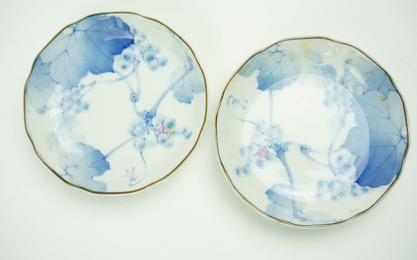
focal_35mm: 39
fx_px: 438
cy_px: 128
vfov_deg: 33.2
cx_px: 210
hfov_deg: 50.9
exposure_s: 1/60
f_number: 8
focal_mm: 25
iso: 640
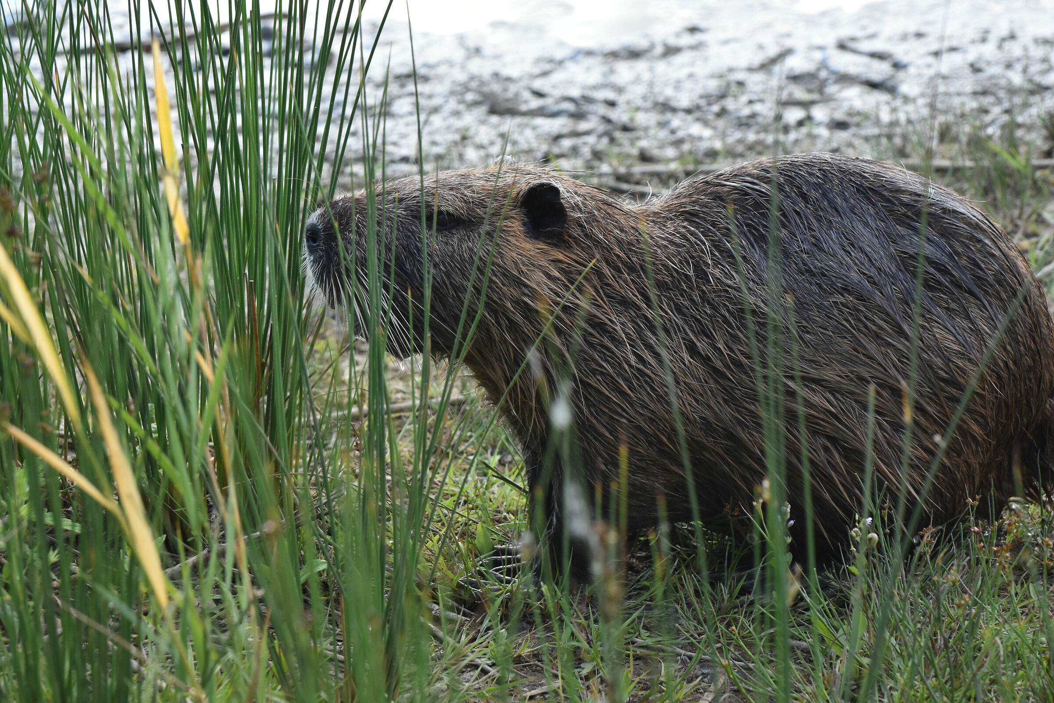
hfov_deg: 12.2
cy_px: 352
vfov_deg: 8.2
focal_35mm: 168
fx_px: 4918
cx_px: 527
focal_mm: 112
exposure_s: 1/320
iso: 800
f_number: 8
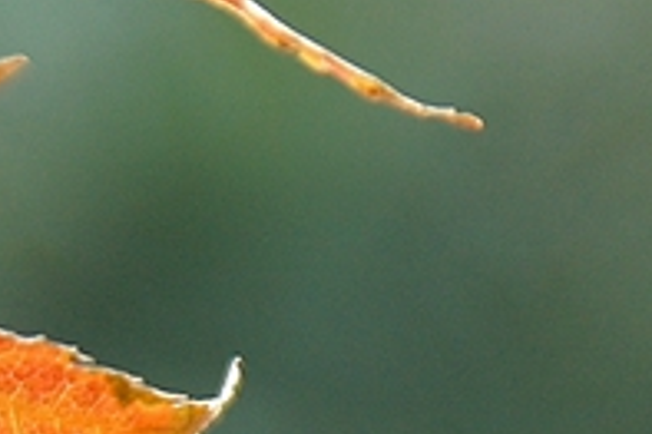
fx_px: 4524
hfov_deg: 8.2
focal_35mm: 250
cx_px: 639
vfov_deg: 5.3
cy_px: 1125
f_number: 2.8
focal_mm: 32
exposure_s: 1/200
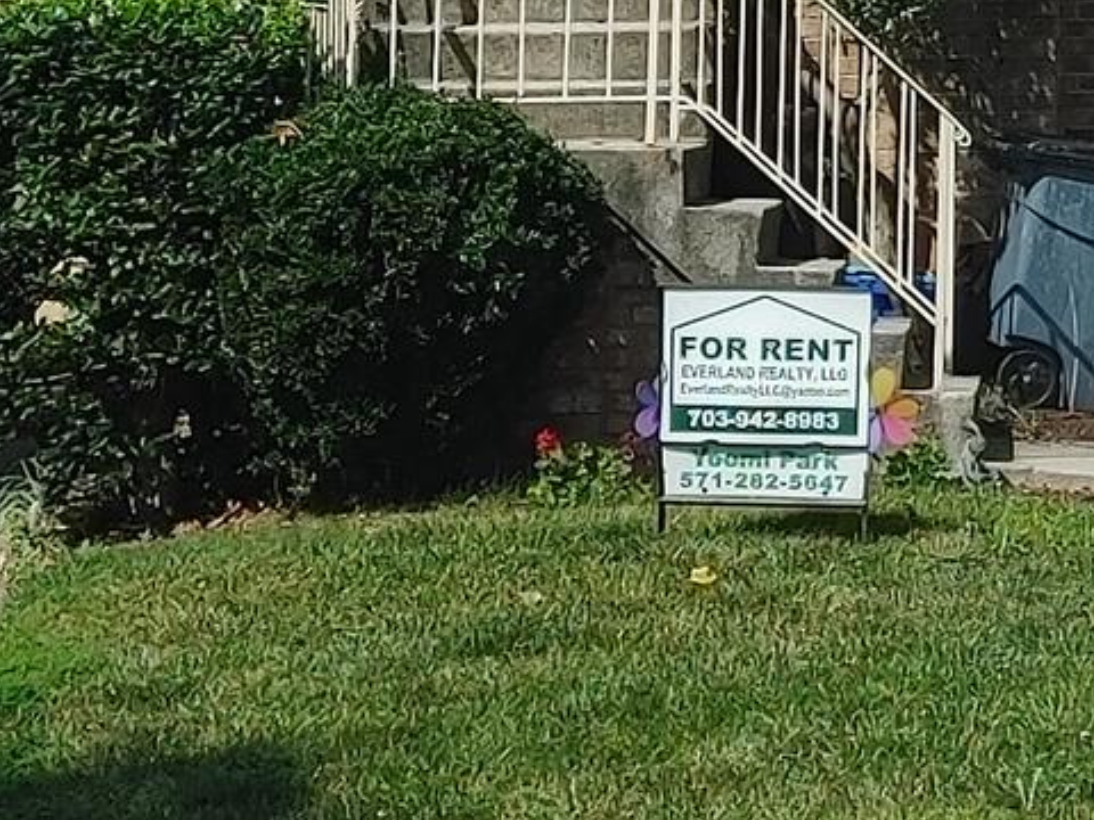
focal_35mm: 175
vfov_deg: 8.3
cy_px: -419
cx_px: 1477
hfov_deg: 11.0
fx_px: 5531
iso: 50
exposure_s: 1/1887
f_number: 1.8
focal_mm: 5.58
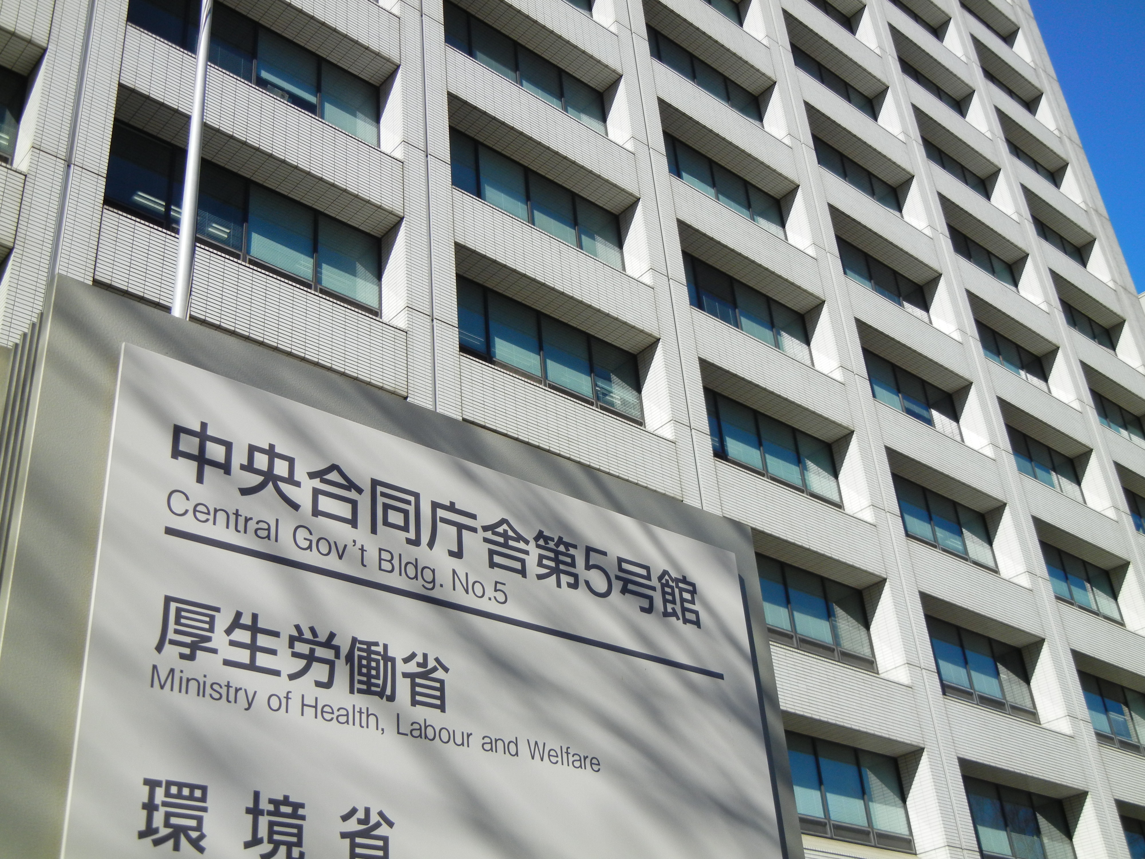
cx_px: 572
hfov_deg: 47.9
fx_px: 1290
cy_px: 430
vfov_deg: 36.8
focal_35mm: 39
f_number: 7.4
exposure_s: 1/420
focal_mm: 7.1
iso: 160
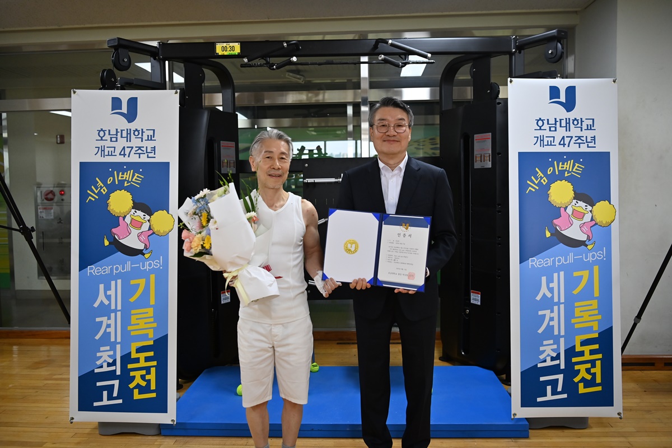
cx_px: 336
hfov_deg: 58.7
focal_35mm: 32
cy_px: 224
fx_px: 597
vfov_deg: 41.1
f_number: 2.8
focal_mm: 32
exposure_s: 1/500
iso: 1250
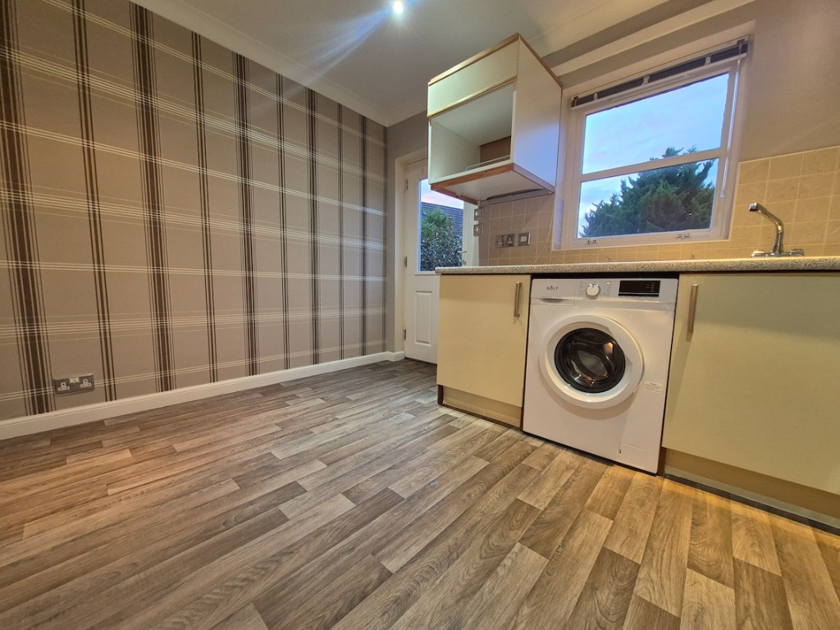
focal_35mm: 13
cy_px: 315
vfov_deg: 89.9
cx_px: 420
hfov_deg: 106.2
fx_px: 315
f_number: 2.2
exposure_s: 1/50
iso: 400
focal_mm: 1.74
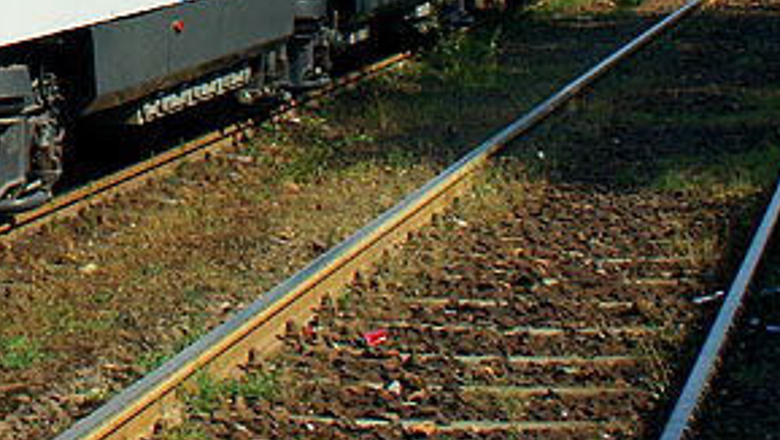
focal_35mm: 167
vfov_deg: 7.1
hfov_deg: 12.0
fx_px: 3456
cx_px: -572
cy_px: -364
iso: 200
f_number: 8
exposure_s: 1/500
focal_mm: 30
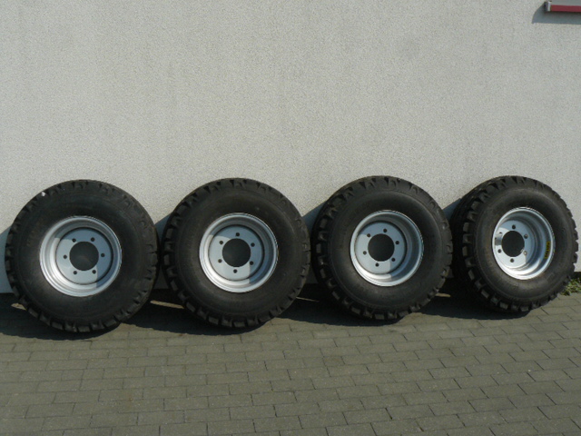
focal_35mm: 36
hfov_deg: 51.4
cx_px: 290
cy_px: 218
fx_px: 604
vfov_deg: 39.7
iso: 100
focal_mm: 6
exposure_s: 1/400
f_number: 7.1
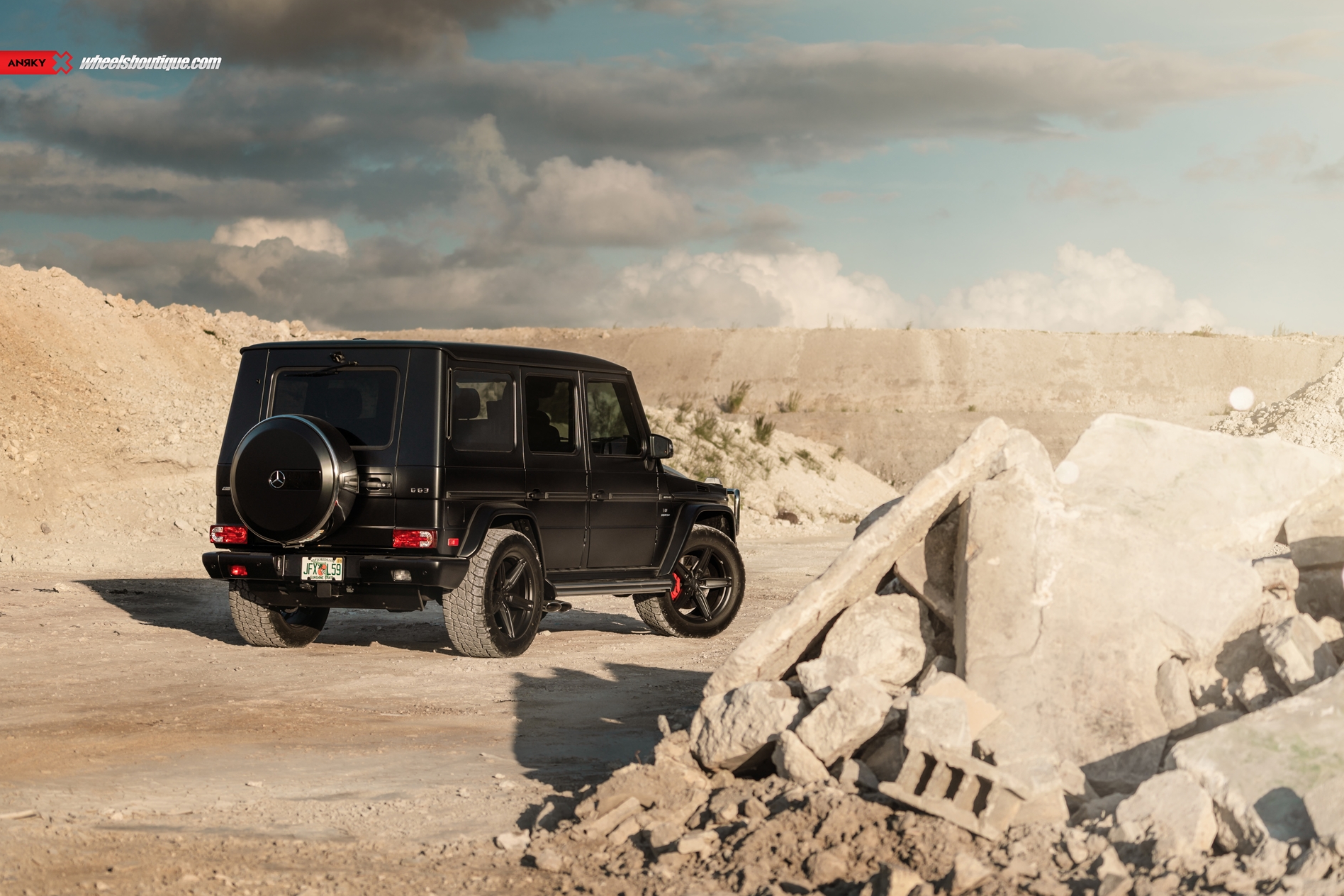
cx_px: 676
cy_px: 450
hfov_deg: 25.1
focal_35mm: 81
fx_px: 3024
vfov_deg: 16.9
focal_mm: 80
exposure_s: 1/640
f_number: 4
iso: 100
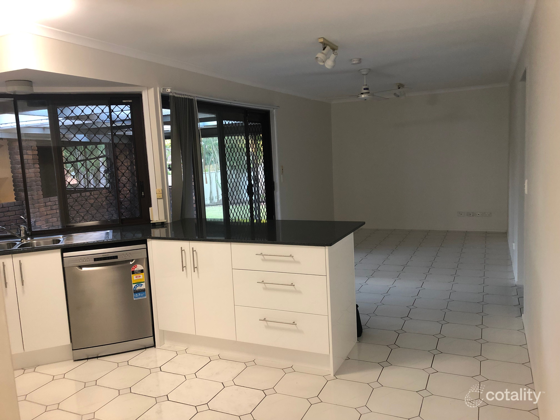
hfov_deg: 63.4
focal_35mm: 28
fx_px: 453
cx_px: 280
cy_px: 210
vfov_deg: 49.7
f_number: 1.8
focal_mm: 3.99
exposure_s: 1/17
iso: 64
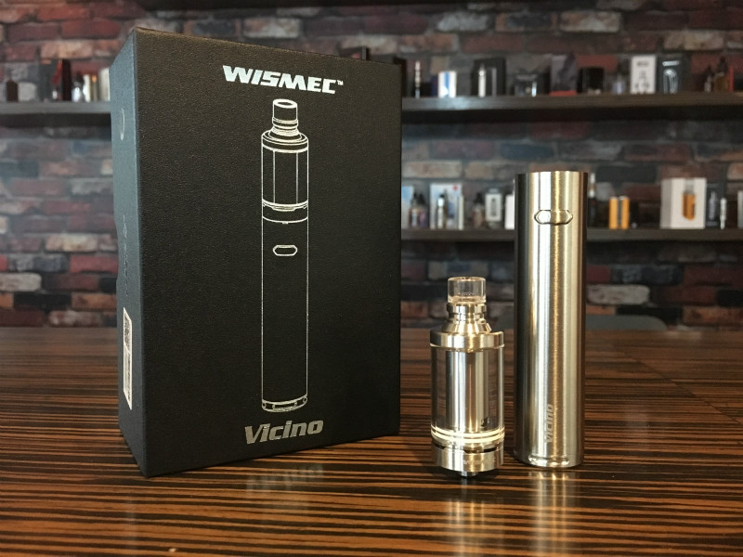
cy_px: 278
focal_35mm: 29
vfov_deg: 48.2
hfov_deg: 61.7
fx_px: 622
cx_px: 372
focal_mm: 4.15
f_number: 2.2
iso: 320
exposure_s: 1/17
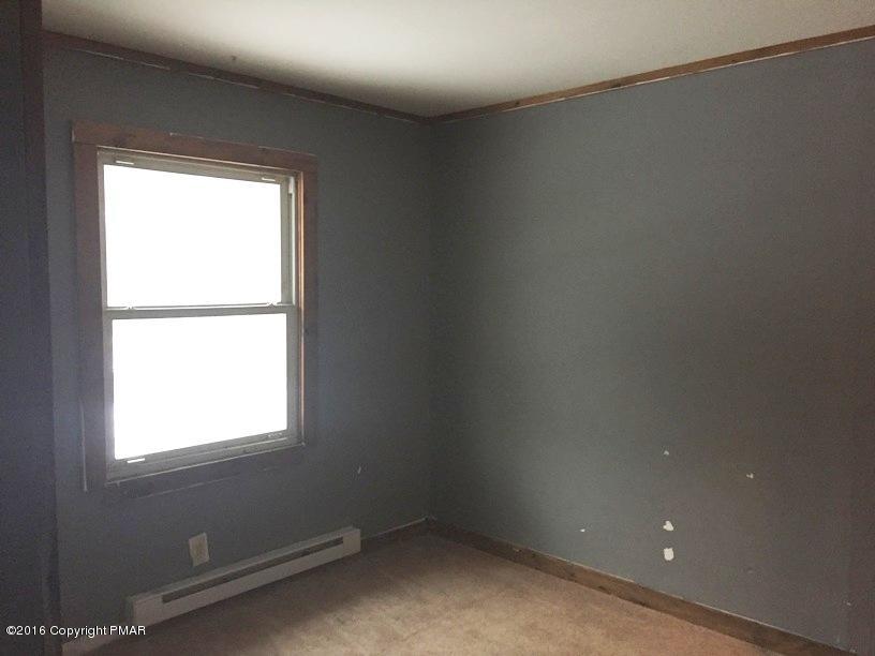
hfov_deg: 61.7
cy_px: 328
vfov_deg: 48.2
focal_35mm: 29
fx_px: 733
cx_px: 438
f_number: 2.2
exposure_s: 1/24
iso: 250
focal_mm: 4.15
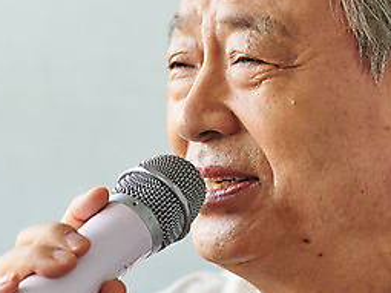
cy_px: 170
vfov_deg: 7.7
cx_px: 94
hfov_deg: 10.3
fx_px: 2168
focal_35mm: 192
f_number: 2.8
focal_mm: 85
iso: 400
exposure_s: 1/100
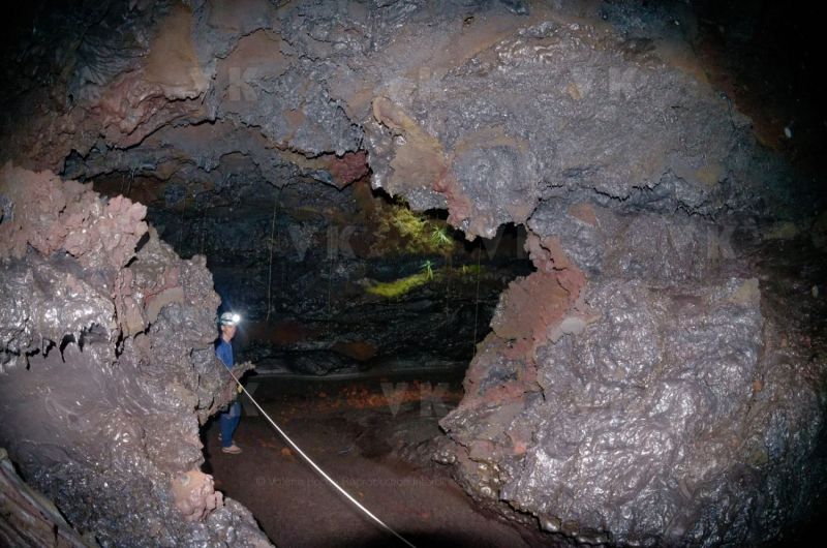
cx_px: 414
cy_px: 274
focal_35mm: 16
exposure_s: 1/40
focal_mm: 10.5
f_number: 9
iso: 4000
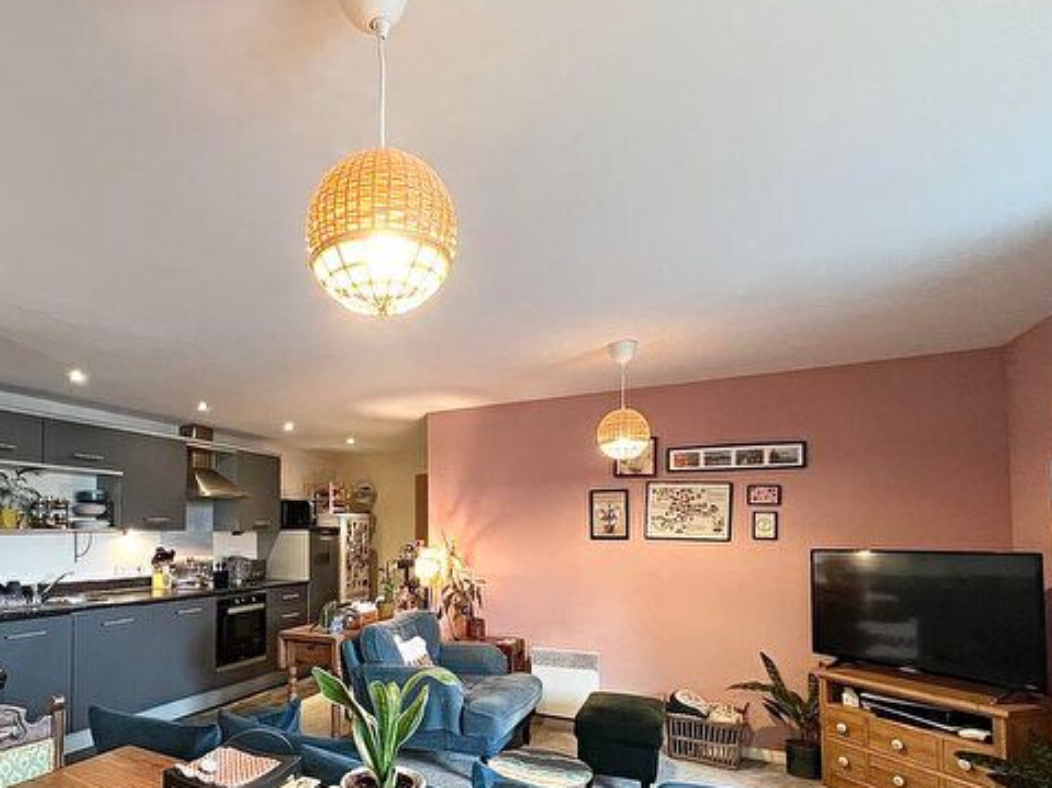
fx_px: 577
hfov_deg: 82.4
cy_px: 515
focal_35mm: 19
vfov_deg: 67.1
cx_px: 369
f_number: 1.8
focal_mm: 1.57
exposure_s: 1/50
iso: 400
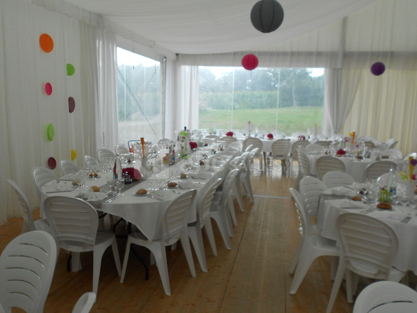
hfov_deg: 58.3
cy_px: 162
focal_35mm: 31
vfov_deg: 45.5
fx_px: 374
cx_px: 208
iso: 80
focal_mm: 4.6
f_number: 3.2
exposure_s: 1/100
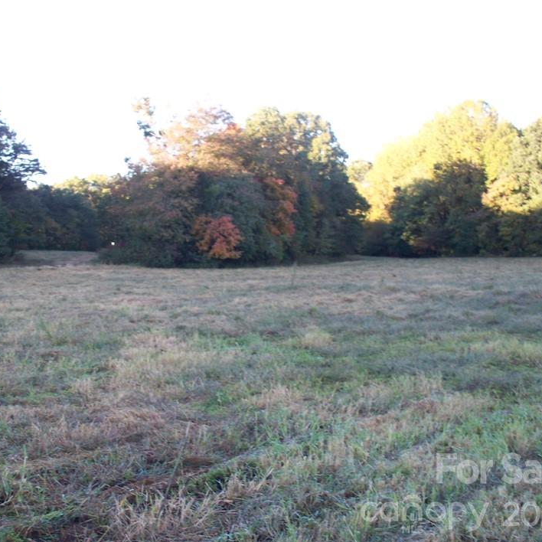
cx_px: 198
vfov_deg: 36.8
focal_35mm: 46
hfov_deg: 36.5
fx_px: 815
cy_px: 270
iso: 64
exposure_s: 1/60
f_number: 2.8
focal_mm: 7.54
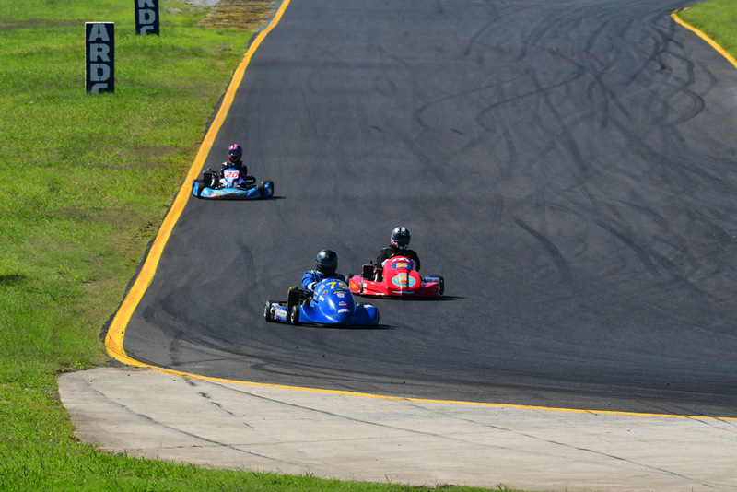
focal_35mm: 555
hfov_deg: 3.7
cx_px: 368
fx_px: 11366
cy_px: 246
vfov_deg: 2.5
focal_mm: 370
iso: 500
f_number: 13
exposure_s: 1/640
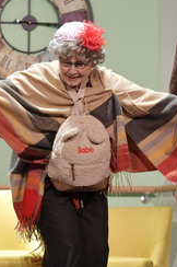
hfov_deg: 6.2
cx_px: 121
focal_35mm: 222
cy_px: 104
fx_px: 1642
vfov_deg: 9.3
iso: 1000
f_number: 5.6
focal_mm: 120
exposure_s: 1/160
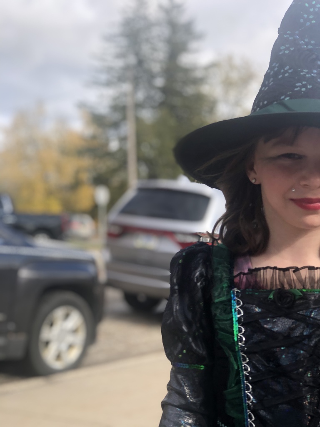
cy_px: 214
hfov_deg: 25.7
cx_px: 160
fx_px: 703
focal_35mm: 57
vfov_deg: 33.8
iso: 20
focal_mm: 6.6
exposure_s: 1/408
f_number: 2.8
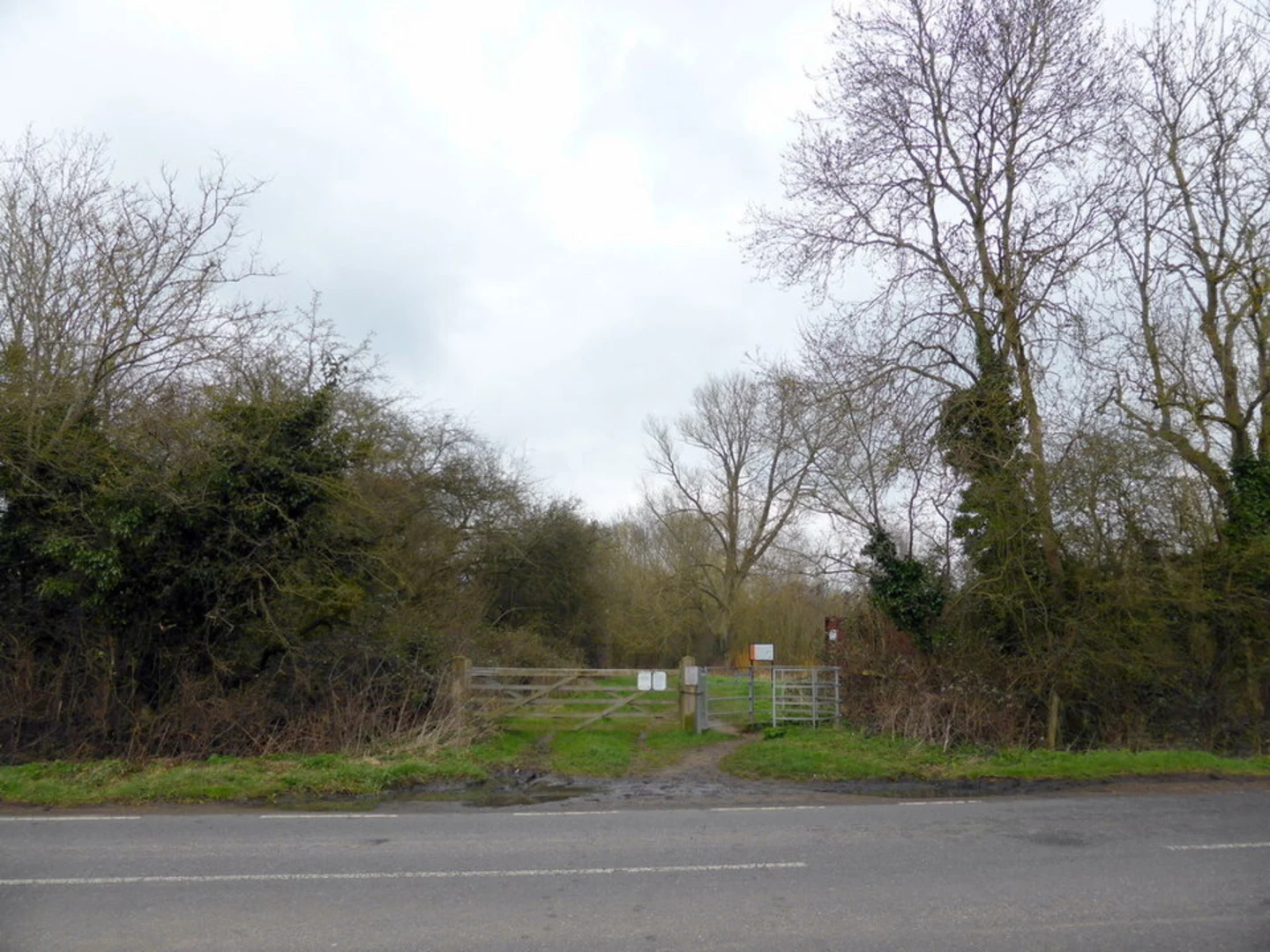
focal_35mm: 24
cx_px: 635
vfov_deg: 56.8
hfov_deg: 71.6
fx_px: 881
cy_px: 476
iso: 100
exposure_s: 1/320
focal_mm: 4.3
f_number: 3.3
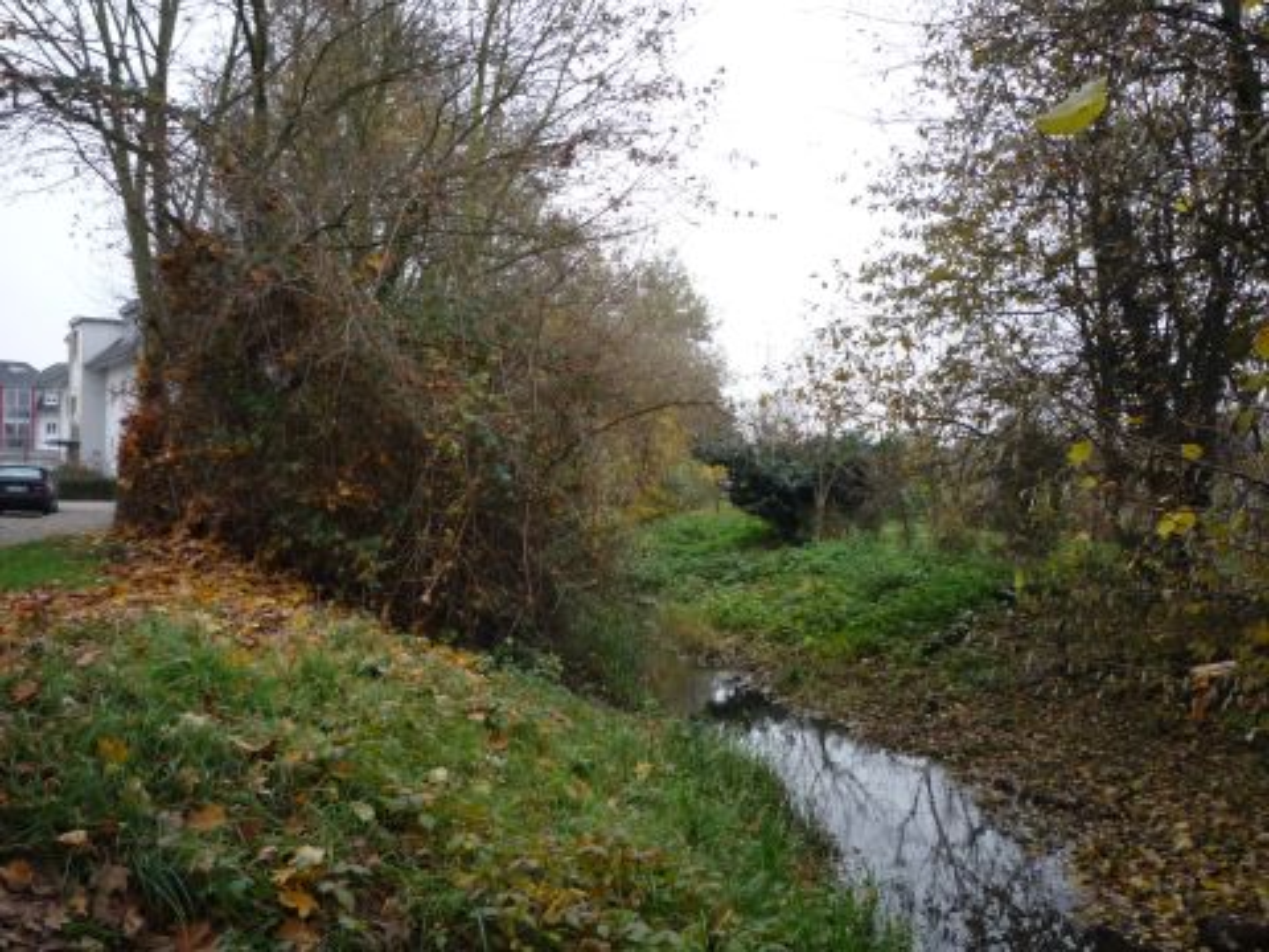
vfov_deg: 44.2
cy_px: 476
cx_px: 634
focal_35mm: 32
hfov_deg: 56.8
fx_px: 1173
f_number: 3.5
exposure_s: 1/200
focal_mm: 5.2
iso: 200
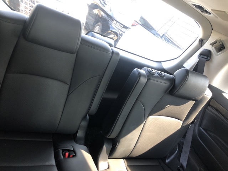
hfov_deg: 63.4
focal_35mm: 28
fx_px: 184
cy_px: 86
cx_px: 114
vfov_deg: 49.7
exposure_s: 1/15
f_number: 1.8
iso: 64
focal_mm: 3.99
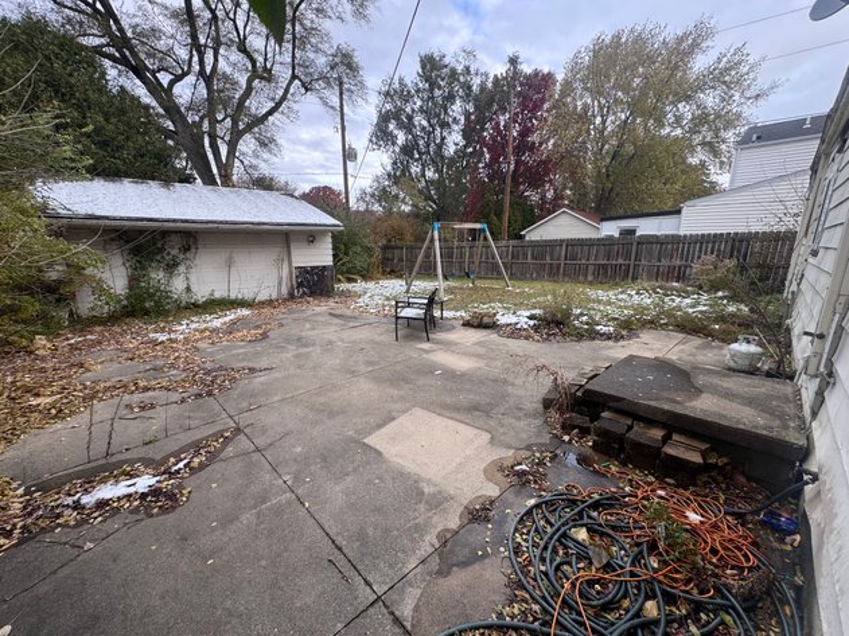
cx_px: 424
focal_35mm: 14
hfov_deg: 102.1
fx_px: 343
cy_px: 318
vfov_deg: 85.7
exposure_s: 1/207
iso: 40
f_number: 2.2
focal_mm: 2.22
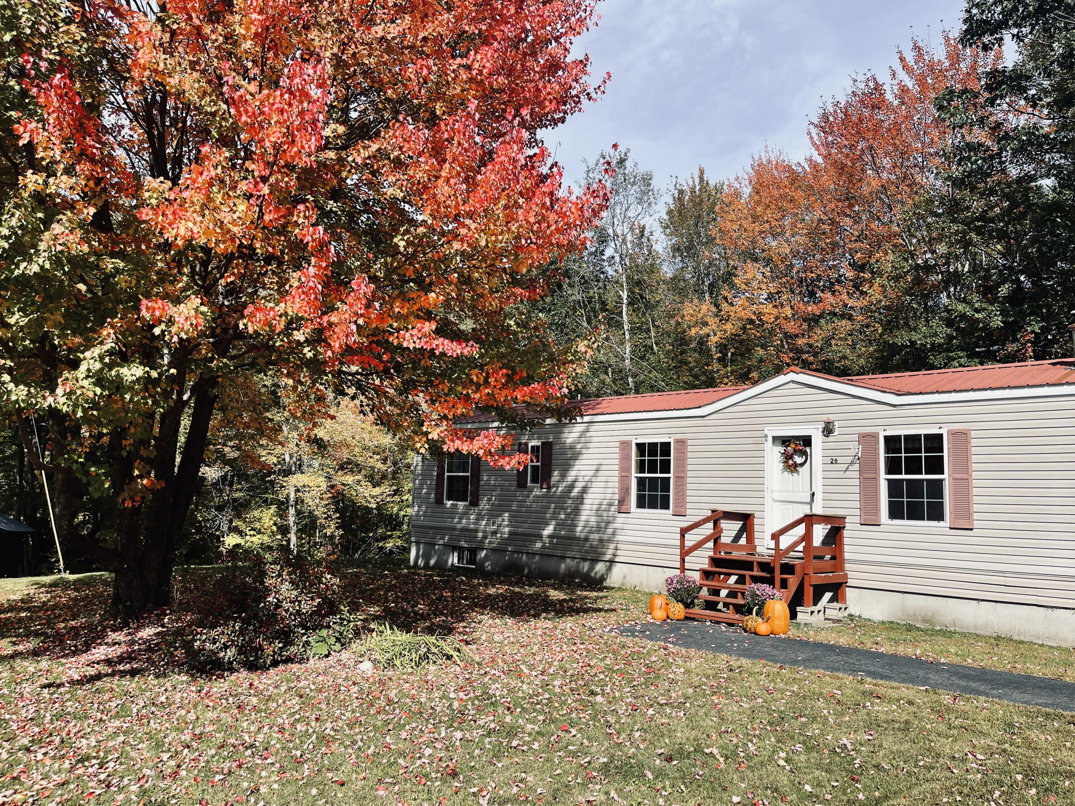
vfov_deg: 53.1
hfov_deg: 67.3
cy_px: 403
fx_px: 807
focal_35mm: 26
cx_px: 538
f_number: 1.6
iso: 32
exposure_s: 1/2165
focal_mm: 5.1
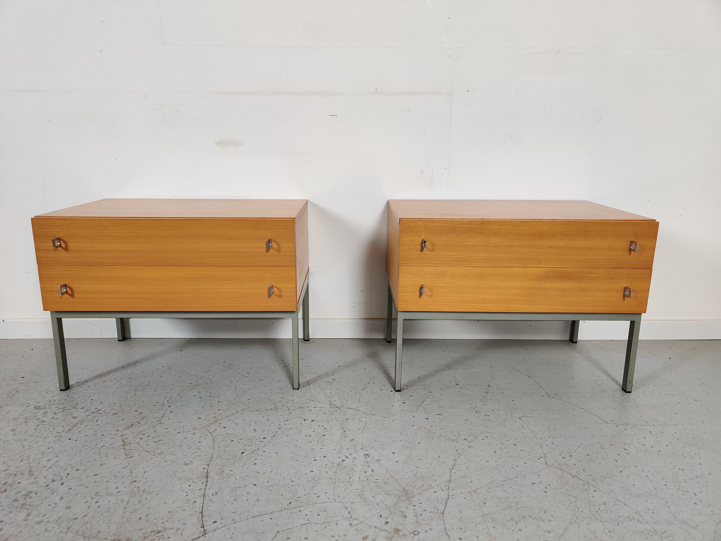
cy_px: 270
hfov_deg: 65.3
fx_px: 562
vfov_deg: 51.4
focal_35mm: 27
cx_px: 360
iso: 200
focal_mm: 4.75
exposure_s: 1/100
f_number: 1.65
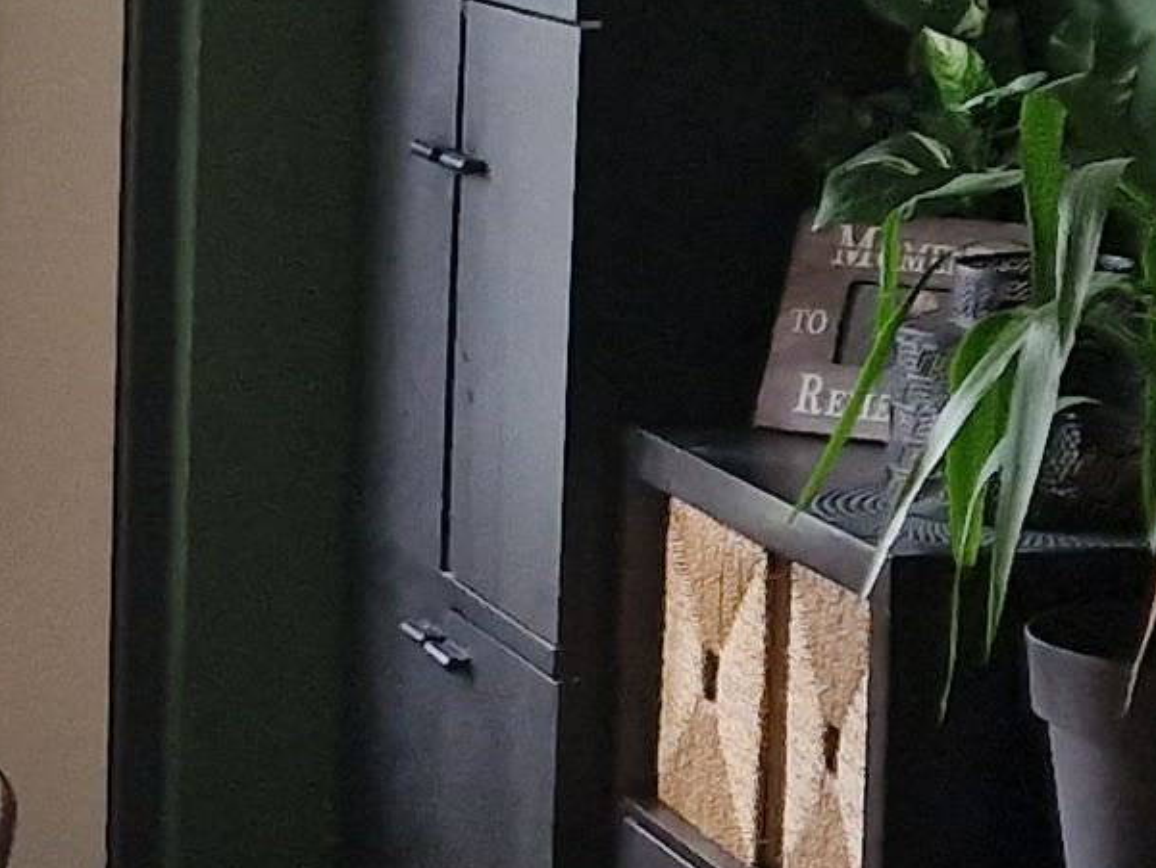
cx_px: -389
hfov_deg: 12.5
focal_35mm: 153
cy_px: 572
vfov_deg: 9.7
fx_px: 5110
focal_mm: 5.4
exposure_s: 1/100
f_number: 1.8
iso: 160
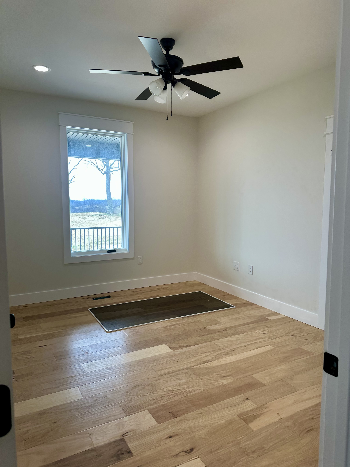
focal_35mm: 24
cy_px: 234
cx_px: 175
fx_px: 324
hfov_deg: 56.8
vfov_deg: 71.6
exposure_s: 1/186
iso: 80
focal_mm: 6.86
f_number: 1.78
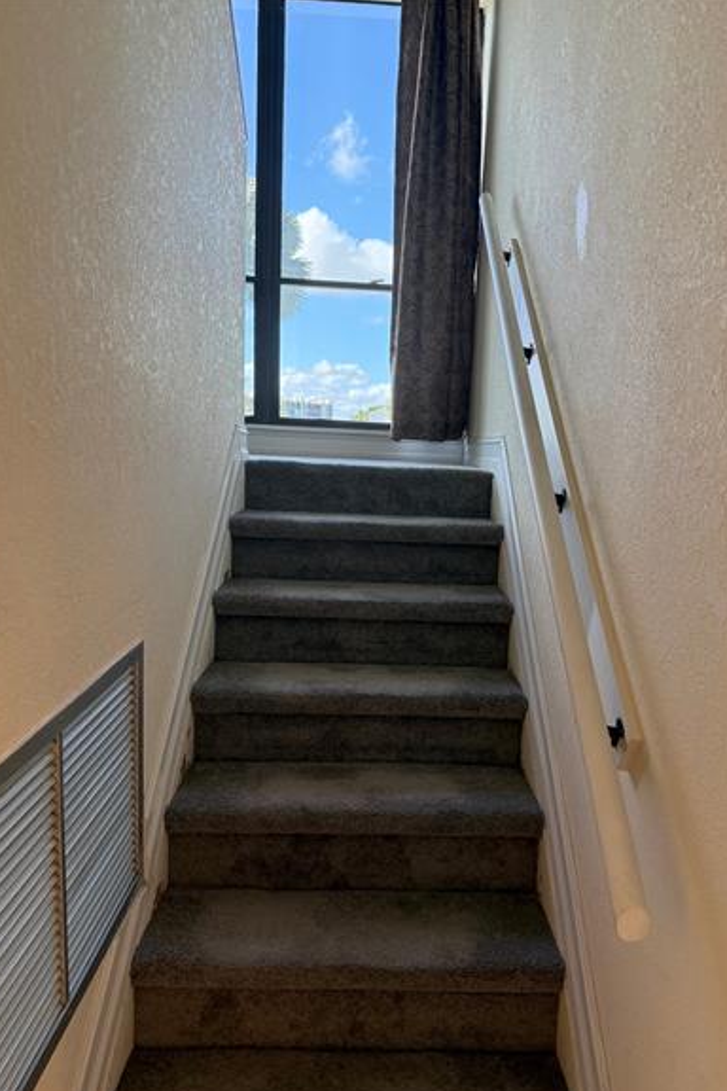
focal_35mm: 26
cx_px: 403
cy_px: 564
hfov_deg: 49.5
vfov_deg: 69.4
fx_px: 788
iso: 200
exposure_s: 1/132
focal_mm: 6.76
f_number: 1.78
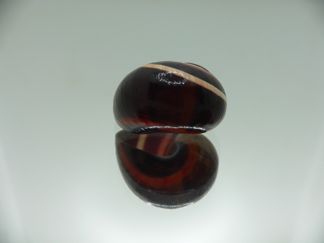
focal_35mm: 35
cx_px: 162
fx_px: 328
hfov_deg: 52.6
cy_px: 122
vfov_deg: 40.7
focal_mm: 4.6
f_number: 2.8
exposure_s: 1/60
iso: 80
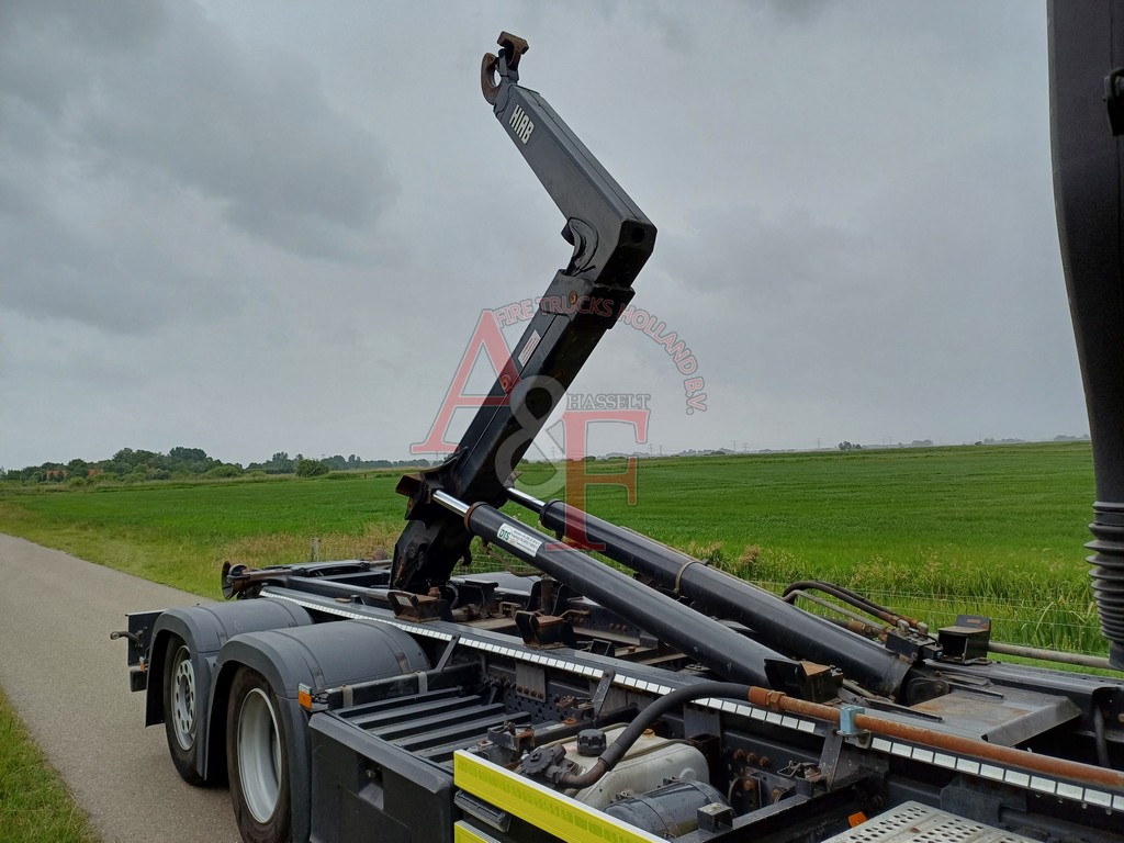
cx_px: 562
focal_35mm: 25
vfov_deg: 54.9
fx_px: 812
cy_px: 422
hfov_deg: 69.4
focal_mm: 4.65
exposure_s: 1/545
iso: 50
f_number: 1.8
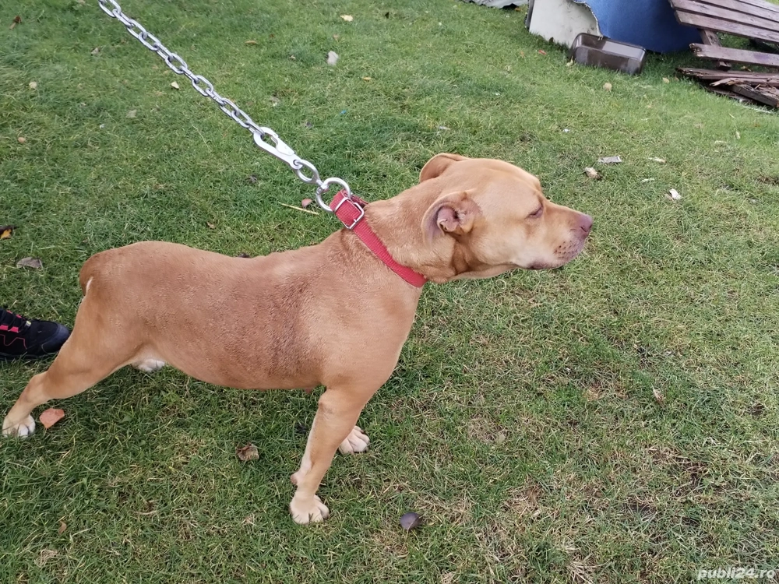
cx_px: 390
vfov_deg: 37.7
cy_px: 292
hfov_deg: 49.0
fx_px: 855
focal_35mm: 38
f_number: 1.8
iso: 100
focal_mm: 4.75
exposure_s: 1/234
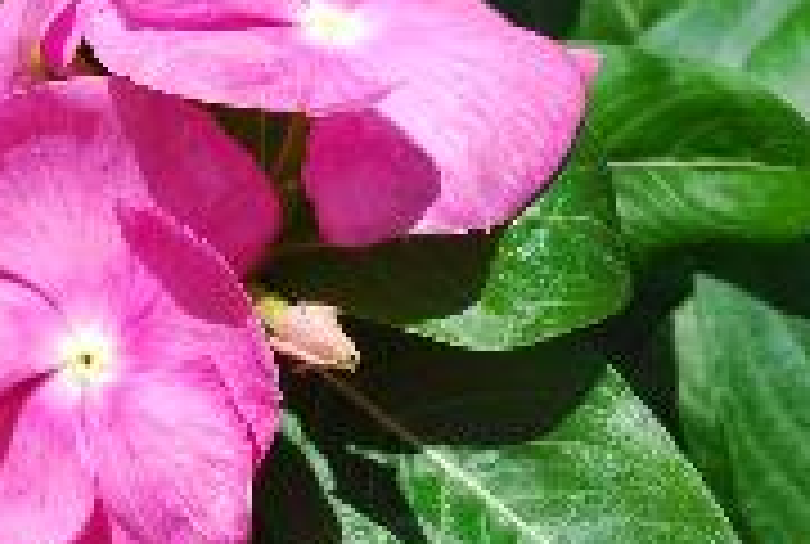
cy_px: 270
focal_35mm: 133
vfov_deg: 10.4
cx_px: 284
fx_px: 3000
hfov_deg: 15.4
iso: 100
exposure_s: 1/250
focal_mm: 40
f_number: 8
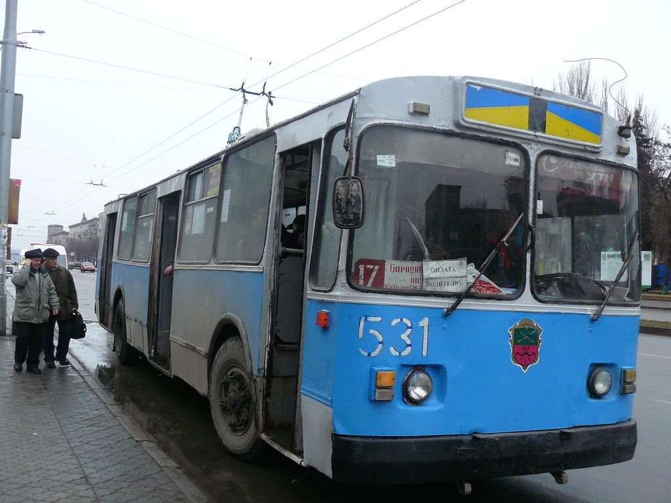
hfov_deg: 51.4
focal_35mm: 36
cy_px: 252
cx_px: 336
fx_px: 698
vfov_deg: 39.7
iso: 200
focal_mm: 6
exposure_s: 1/400
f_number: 2.8
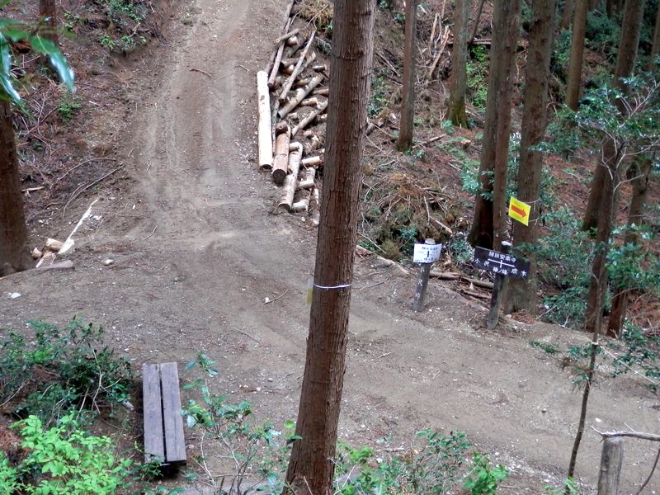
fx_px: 858
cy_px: 248
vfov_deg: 32.2
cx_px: 330
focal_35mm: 45
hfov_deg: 42.1
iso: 200
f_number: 3.8
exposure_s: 1/40
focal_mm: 8
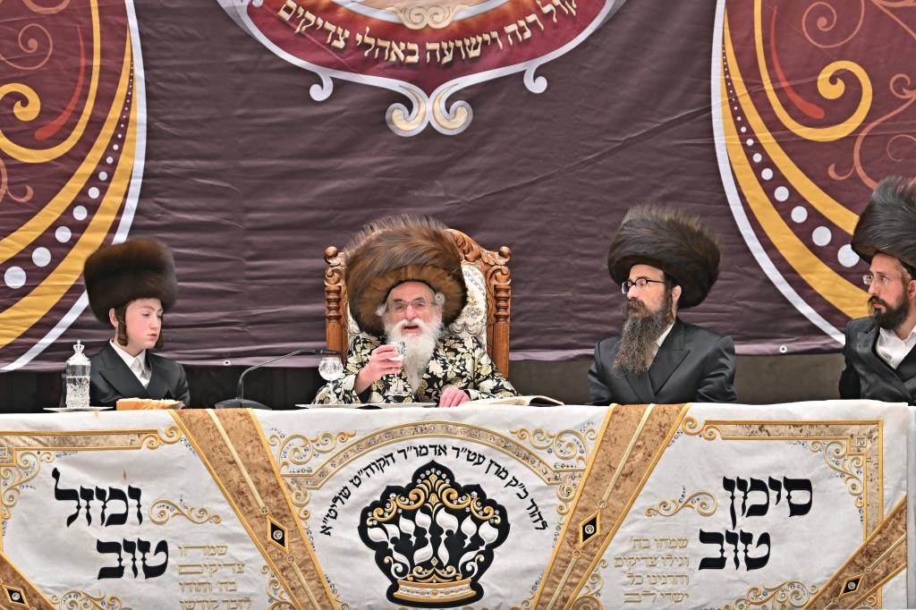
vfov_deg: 6.8
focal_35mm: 202
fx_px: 5138
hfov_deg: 10.2
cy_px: 305
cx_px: 458
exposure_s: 1/320
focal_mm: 135
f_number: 2.8
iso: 250
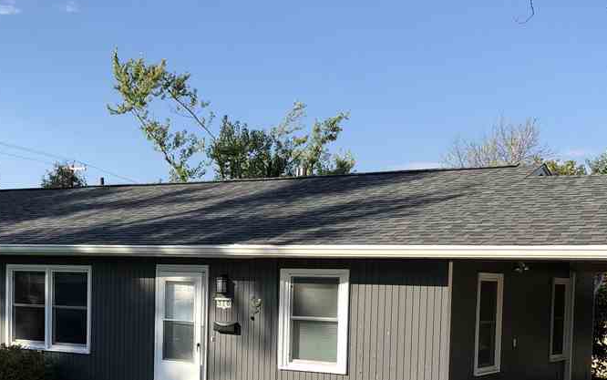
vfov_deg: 22.2
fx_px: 943
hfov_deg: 35.6
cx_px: 249
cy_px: 350
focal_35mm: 57
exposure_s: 1/1312
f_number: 1.8
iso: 20
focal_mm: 3.99
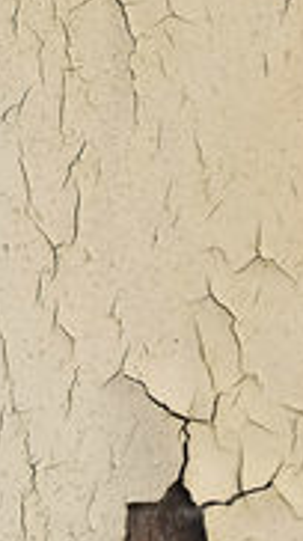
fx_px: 7802
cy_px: -54
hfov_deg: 2.2
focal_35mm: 545
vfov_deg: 4.0
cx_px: 440
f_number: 6.3
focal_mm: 105
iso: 100
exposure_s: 1/320
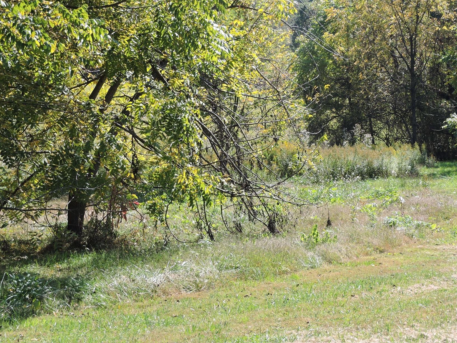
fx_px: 1162
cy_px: 166
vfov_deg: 16.8
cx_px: 268
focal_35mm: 88
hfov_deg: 22.2
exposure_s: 1/250
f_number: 4.5
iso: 100
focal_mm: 12.5
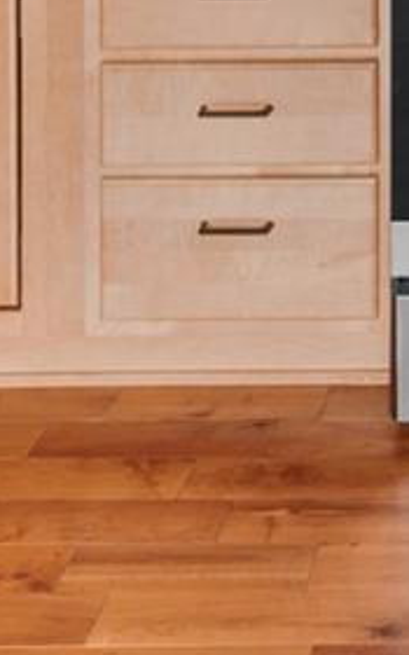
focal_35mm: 93
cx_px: 664
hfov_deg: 13.1
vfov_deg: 18.3
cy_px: -475
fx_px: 1659
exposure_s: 1/2.5
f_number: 8
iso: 160
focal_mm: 16
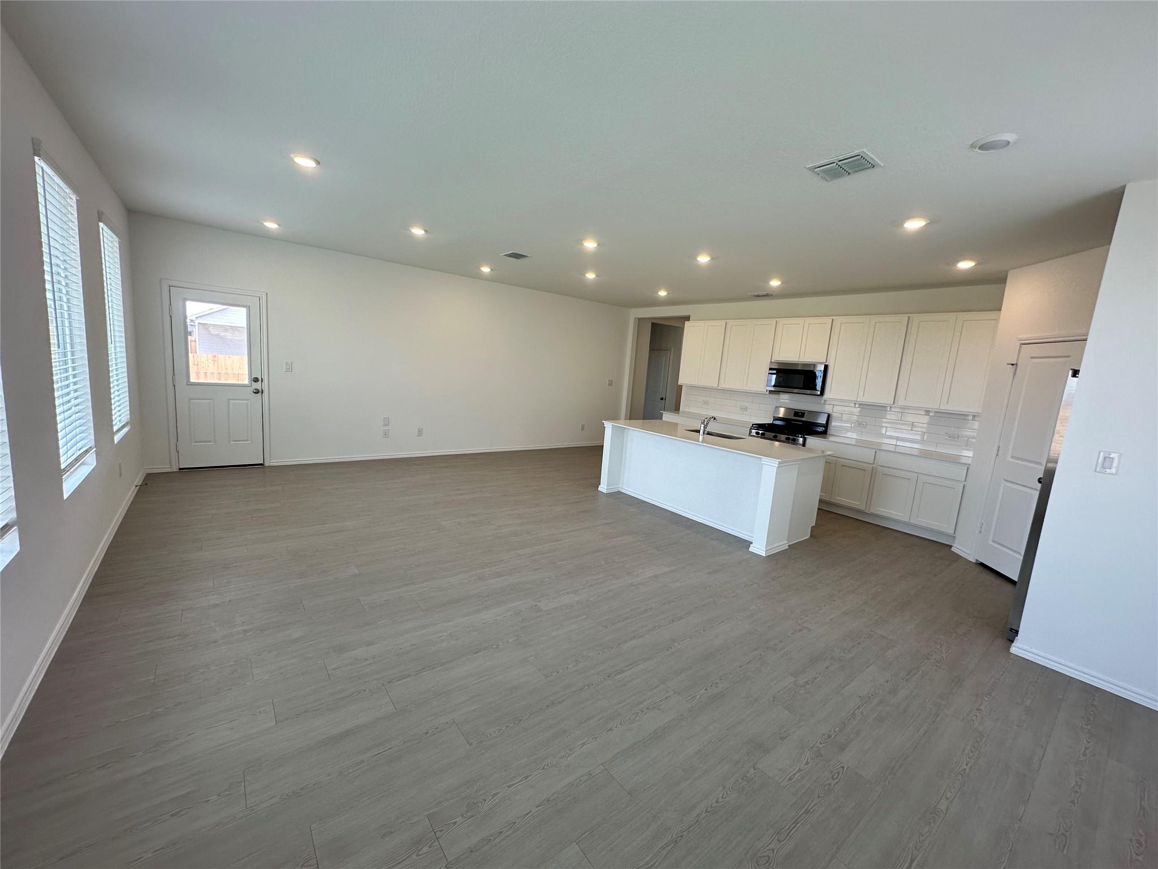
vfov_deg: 85.7
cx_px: 579
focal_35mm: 14
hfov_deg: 102.1
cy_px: 434
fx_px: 468
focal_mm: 2.22
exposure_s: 1/120
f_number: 2.2
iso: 50
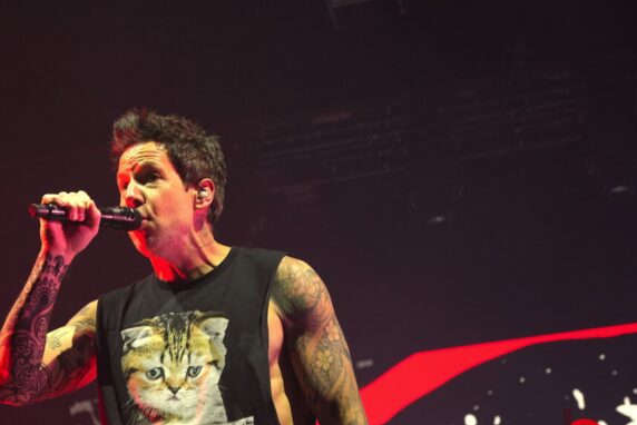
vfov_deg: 12.8
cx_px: 214
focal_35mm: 107
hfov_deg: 19.1
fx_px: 1888
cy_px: 248
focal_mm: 53
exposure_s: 1/160
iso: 1250
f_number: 4.5
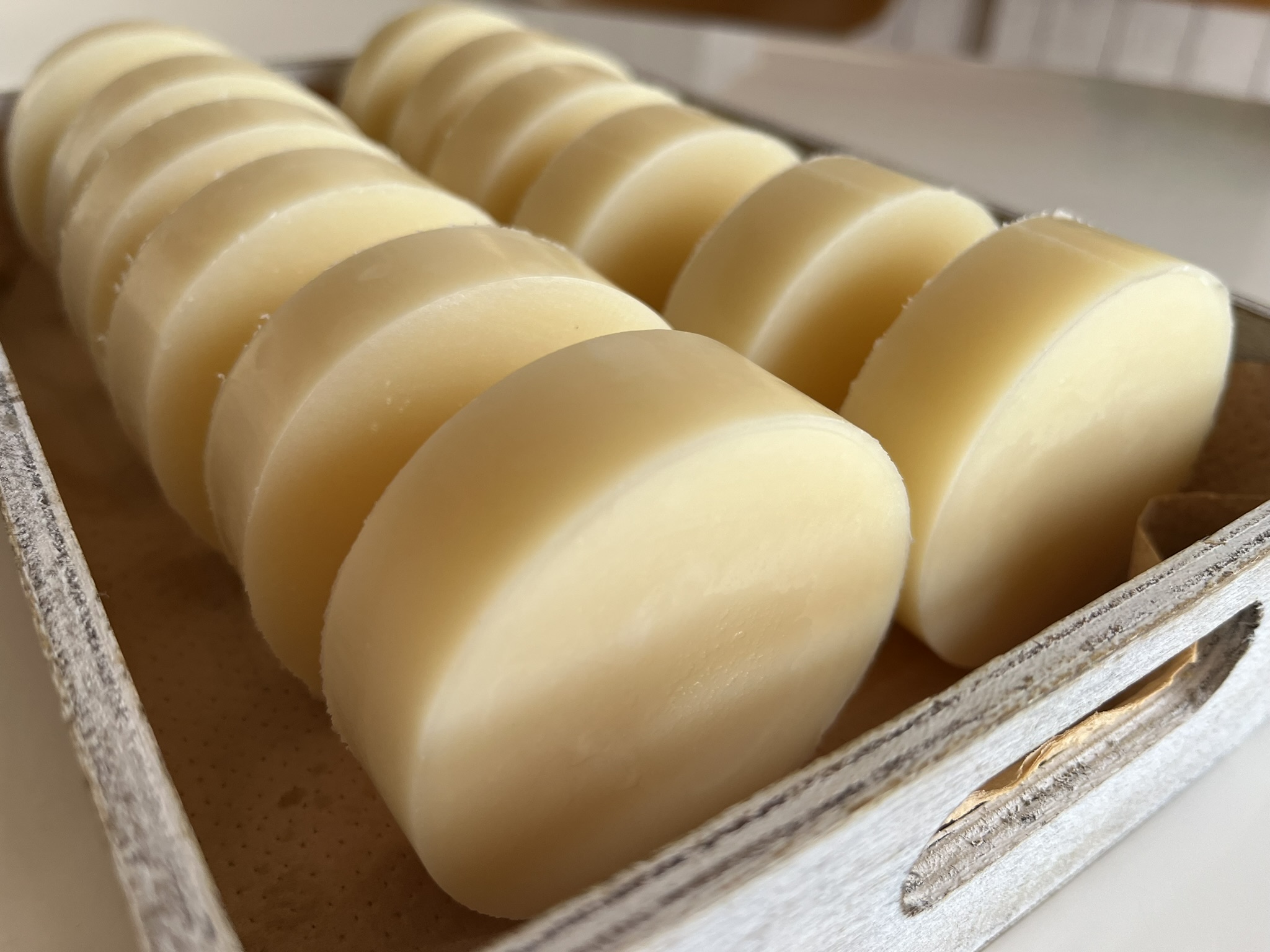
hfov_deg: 67.3
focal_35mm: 26
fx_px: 954
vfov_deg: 53.1
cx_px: 635
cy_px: 476
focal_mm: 5.1
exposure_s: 1/121
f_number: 1.6
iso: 125
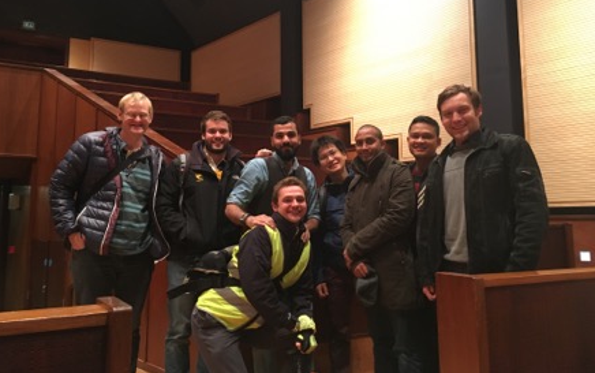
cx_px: 296
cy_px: 153
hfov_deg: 61.2
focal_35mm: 31
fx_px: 503
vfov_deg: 40.5
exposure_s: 1/20
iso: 200
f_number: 2.2
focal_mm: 4.15
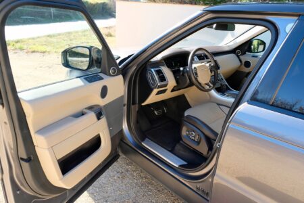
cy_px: 102
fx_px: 203
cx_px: 152
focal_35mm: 24
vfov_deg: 53.1
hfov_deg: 73.7
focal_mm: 16
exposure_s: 1/140
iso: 400
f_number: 5
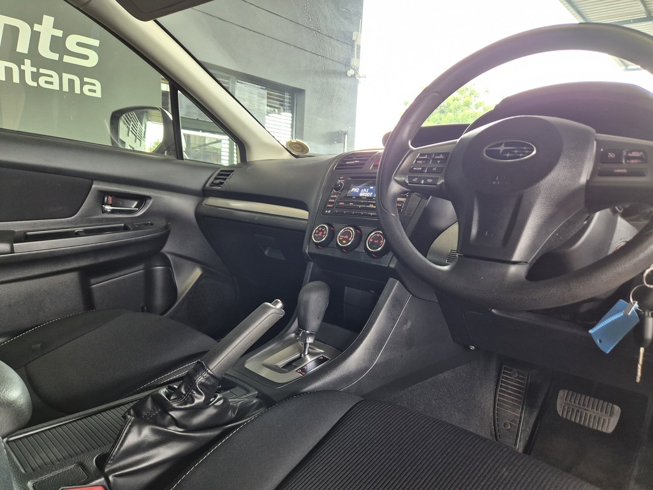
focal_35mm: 23
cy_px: 245
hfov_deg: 73.9
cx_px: 326
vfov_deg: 58.9
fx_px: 434
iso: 320
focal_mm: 5.4
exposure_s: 1/100
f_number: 1.8
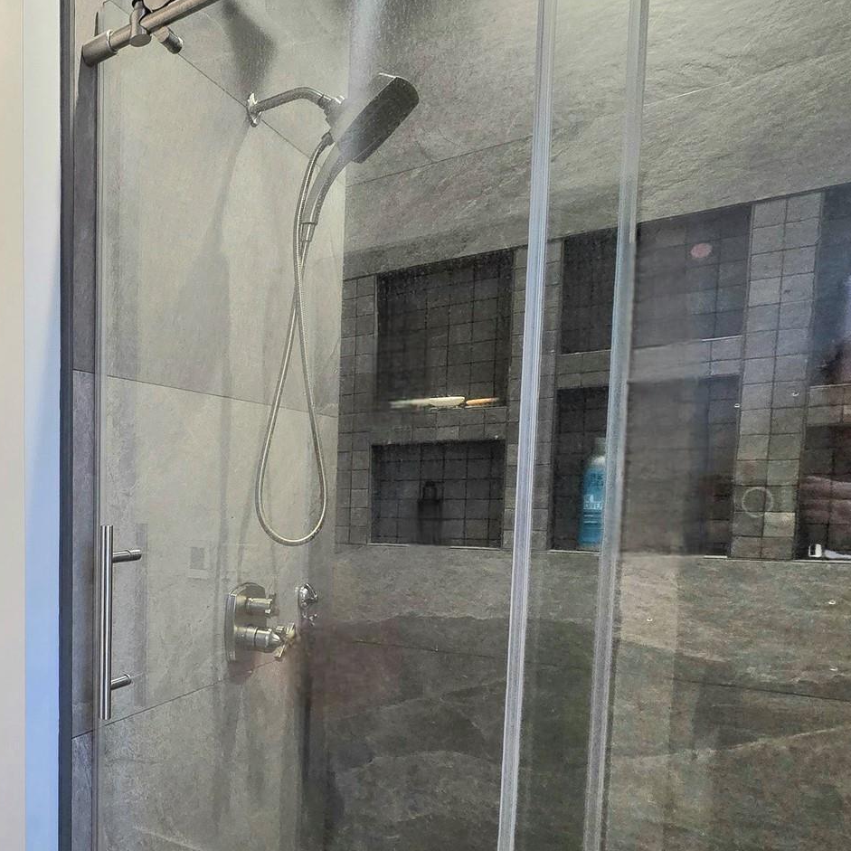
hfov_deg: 47.3
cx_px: -68
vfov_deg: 61.8
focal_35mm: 25
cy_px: 547
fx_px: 695
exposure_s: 1/60.2
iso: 250
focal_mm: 2.2
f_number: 2.2
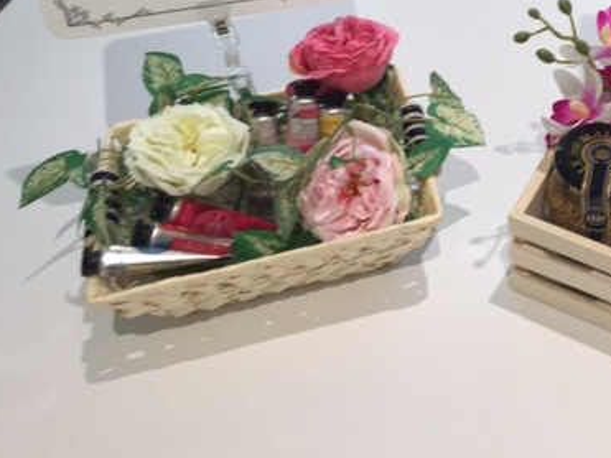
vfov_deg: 28.5
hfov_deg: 36.4
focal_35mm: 50
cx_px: 517
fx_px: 882
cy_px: 92
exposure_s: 1/50
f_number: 2.2
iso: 32
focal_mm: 4.15
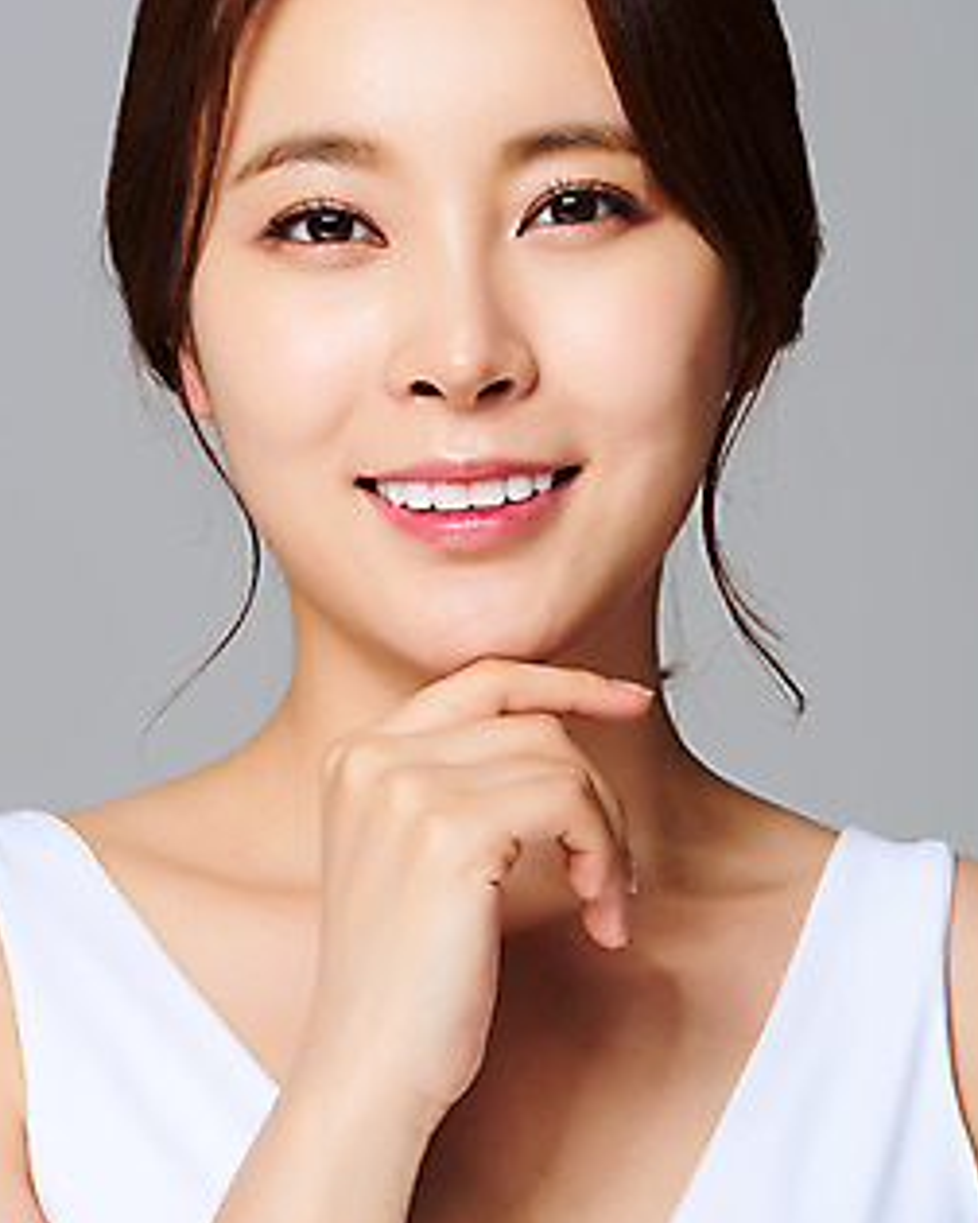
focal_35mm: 125
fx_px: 4523
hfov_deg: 12.3
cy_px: 458
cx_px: 499
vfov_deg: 15.4
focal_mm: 105
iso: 64
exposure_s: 1/125
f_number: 16
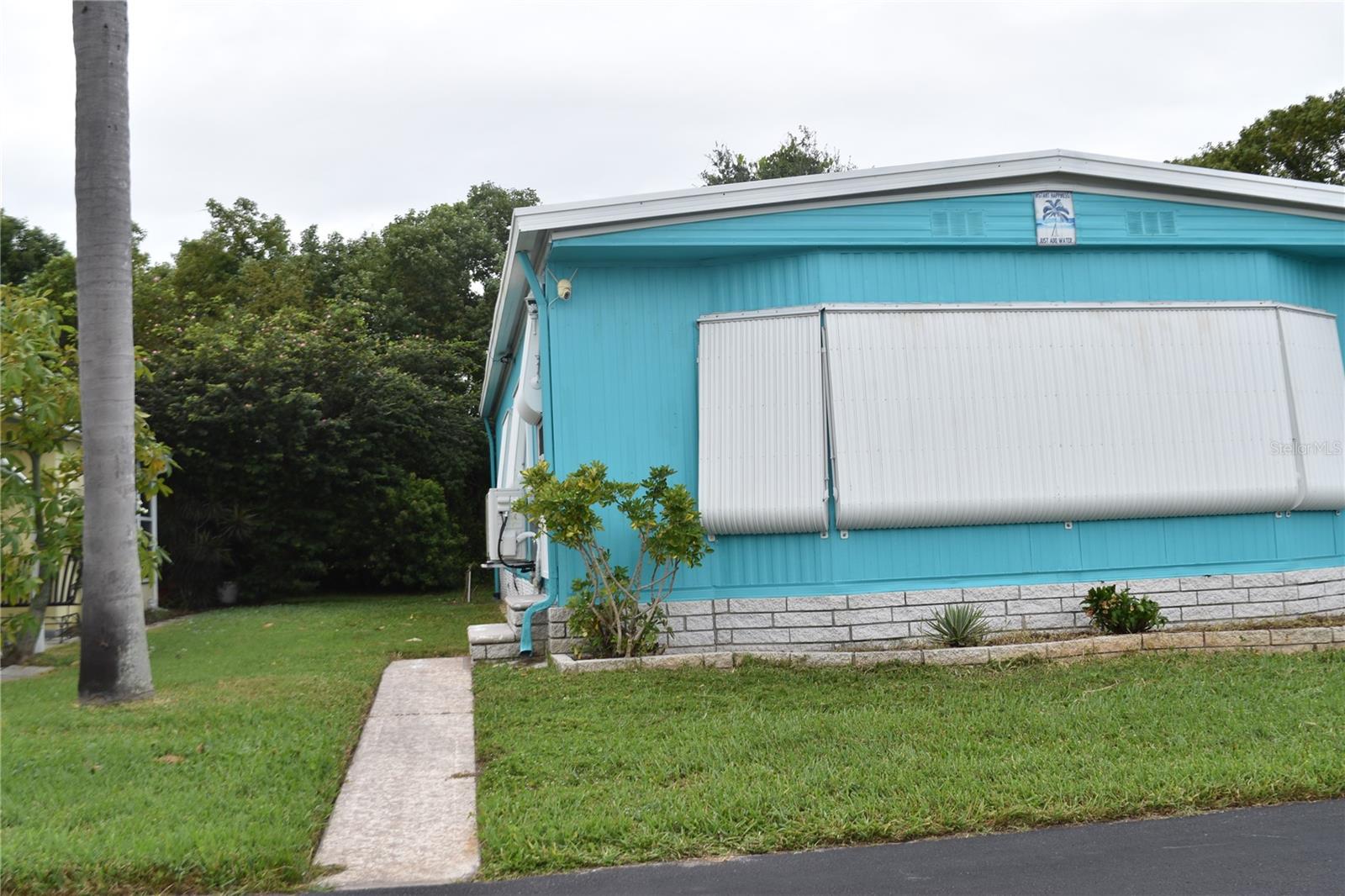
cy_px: 448
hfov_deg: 53.1
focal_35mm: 36
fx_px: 1345
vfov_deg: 36.9
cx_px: 672
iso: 100
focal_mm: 24
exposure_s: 1/200
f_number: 8
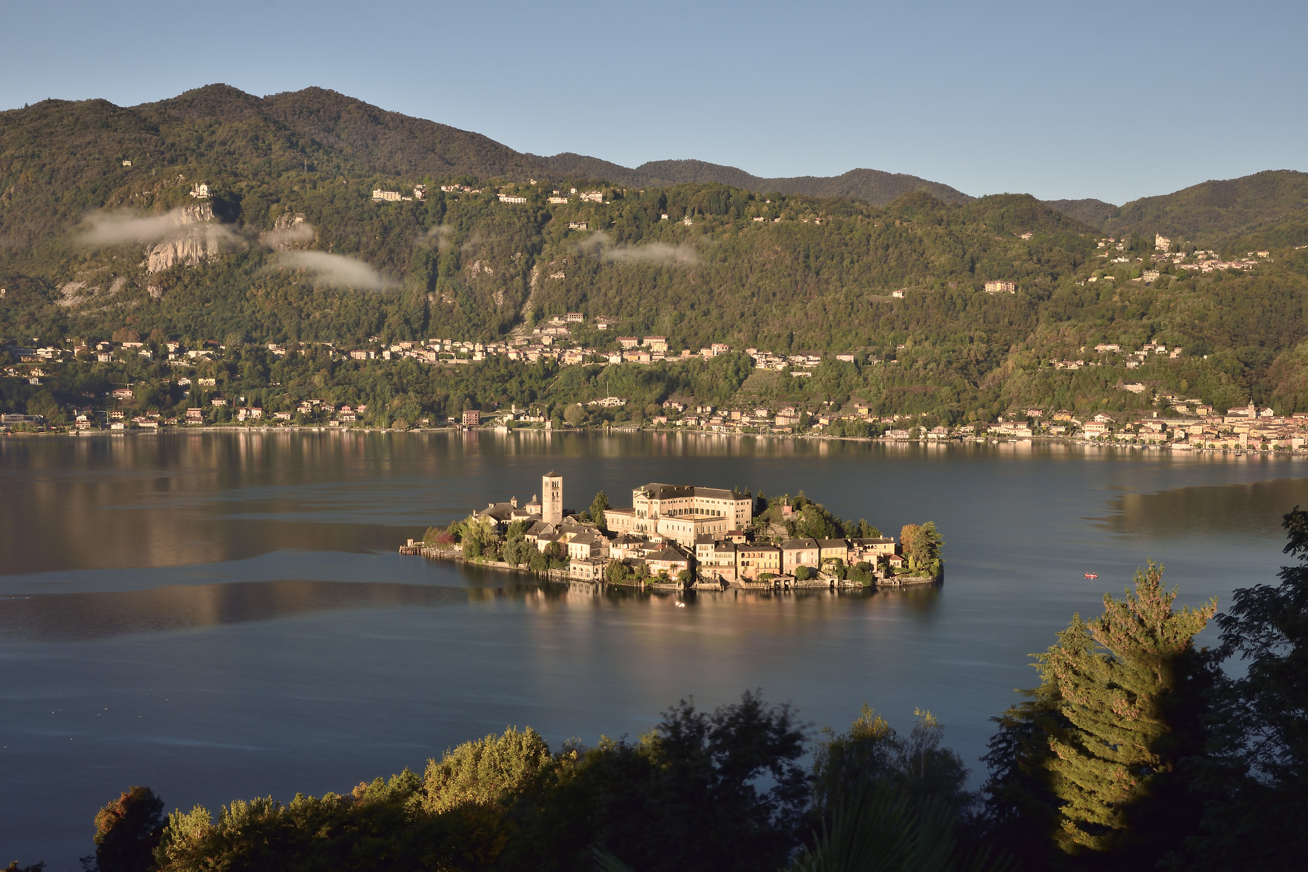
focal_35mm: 46
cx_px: 654
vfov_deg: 28.9
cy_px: 436
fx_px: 1689
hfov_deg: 42.3
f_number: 16
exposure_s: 4
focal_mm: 31
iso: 100
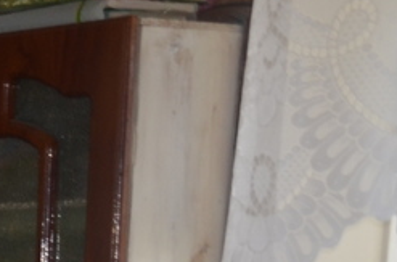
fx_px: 2245
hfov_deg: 8.4
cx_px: -820
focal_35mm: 204
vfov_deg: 6.3
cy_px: 673
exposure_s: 1/250
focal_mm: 21
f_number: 4
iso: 180
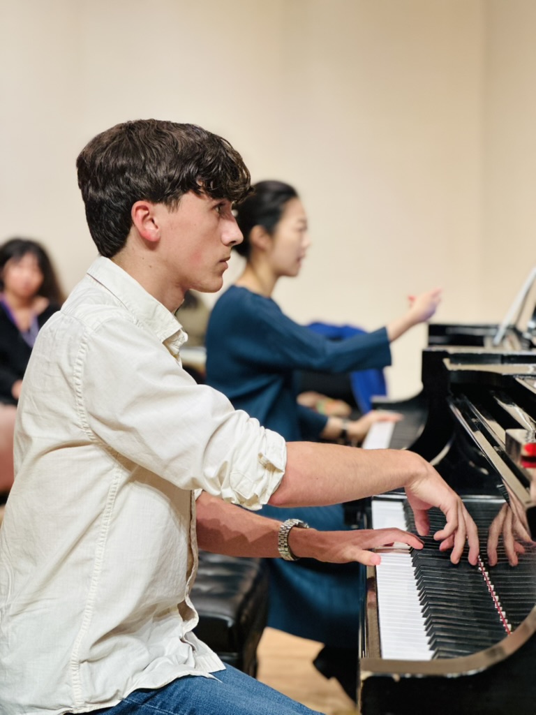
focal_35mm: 77
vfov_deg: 25.3
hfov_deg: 19.1
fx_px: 1590
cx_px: 268
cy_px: 358
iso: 200
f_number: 2.8
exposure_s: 1/67
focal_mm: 9
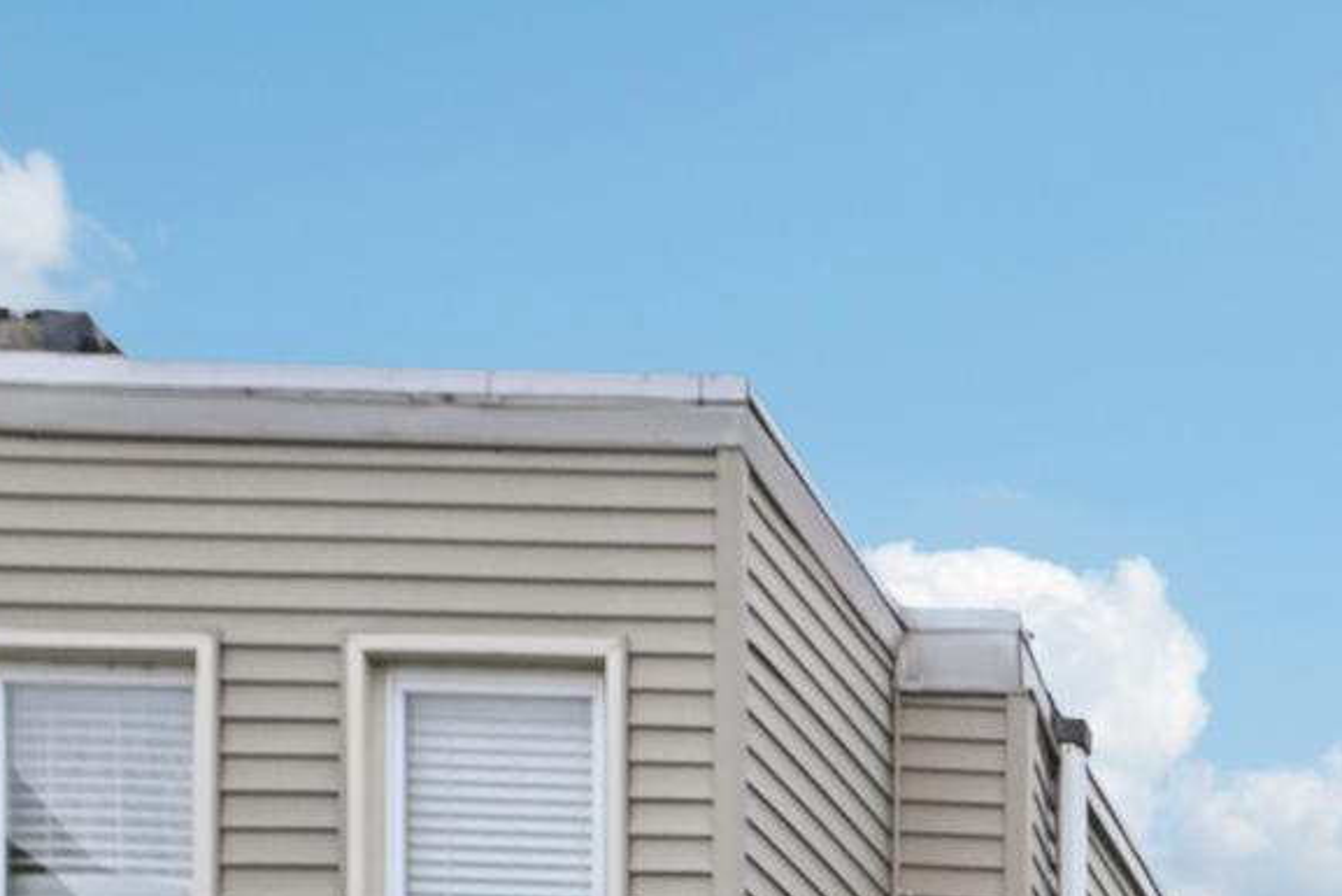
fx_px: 2713
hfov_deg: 22.4
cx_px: 2058
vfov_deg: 16.0
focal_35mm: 73
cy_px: 1584
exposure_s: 1/250
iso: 400
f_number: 8
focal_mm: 20.5
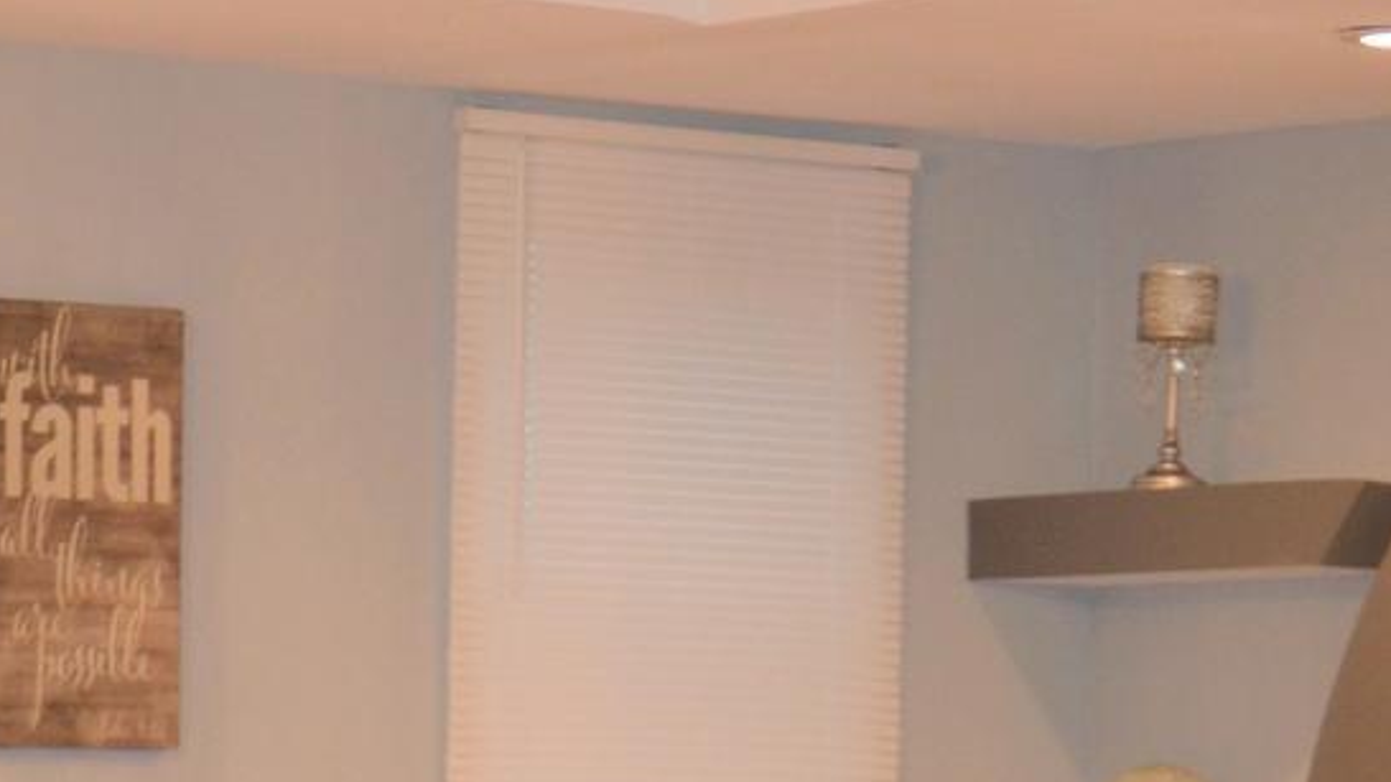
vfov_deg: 7.9
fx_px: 5643
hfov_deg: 14.1
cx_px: 708
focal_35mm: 153
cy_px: 823
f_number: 4
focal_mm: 26
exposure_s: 1/60
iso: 400
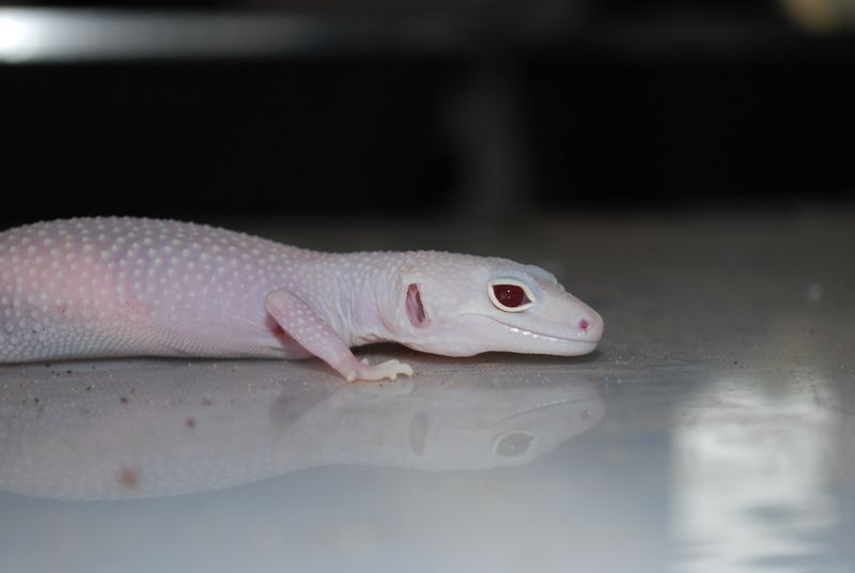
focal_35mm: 82
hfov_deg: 24.6
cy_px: 286
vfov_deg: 16.6
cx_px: 428
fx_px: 1962
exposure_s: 1/60
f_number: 5.6
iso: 200
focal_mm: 55
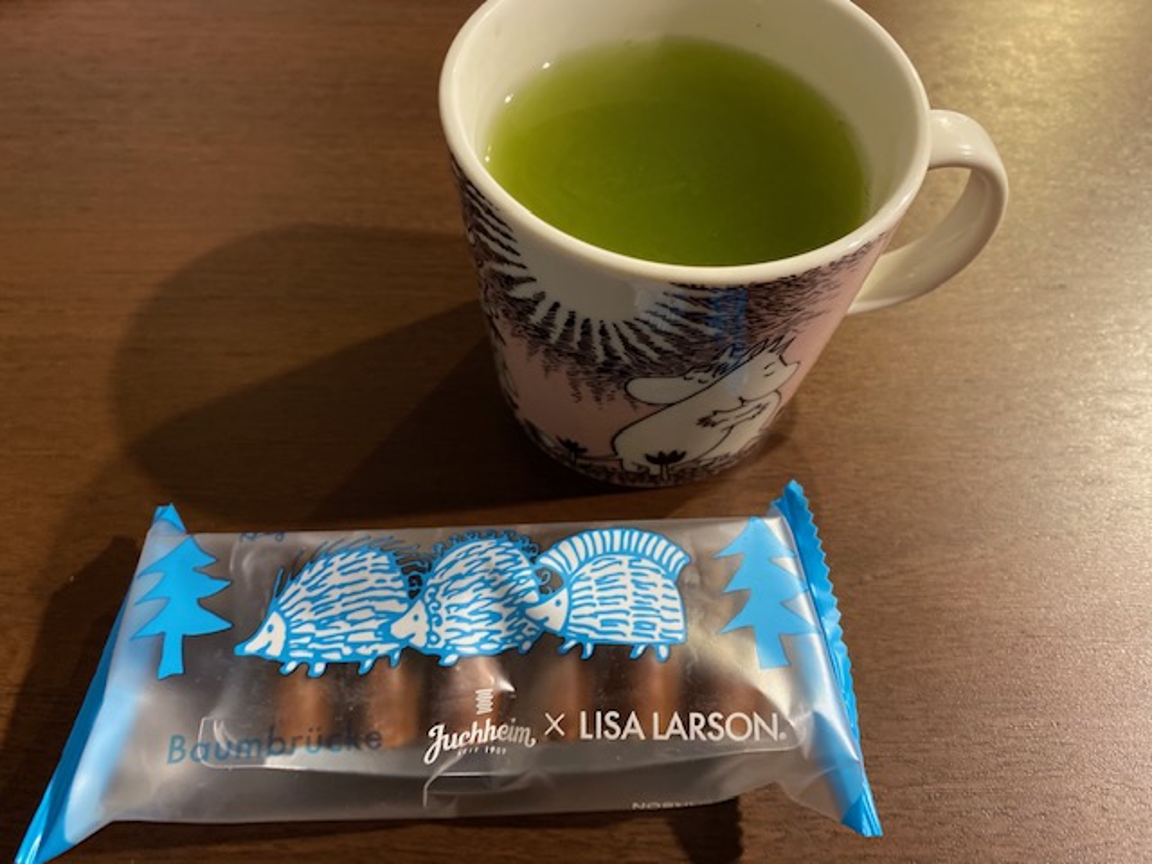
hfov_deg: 67.3
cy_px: 432
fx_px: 865
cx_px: 576
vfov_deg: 53.1
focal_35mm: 26
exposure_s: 1/25
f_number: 1.8
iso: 500
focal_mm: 4.25
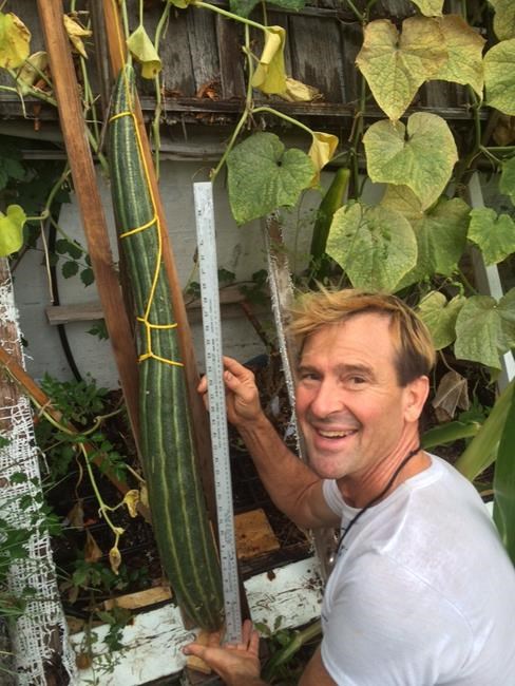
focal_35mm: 29
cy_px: 343
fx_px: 575
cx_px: 258
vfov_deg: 61.6
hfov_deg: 48.3
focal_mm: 4.15
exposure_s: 1/40
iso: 40
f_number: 2.2
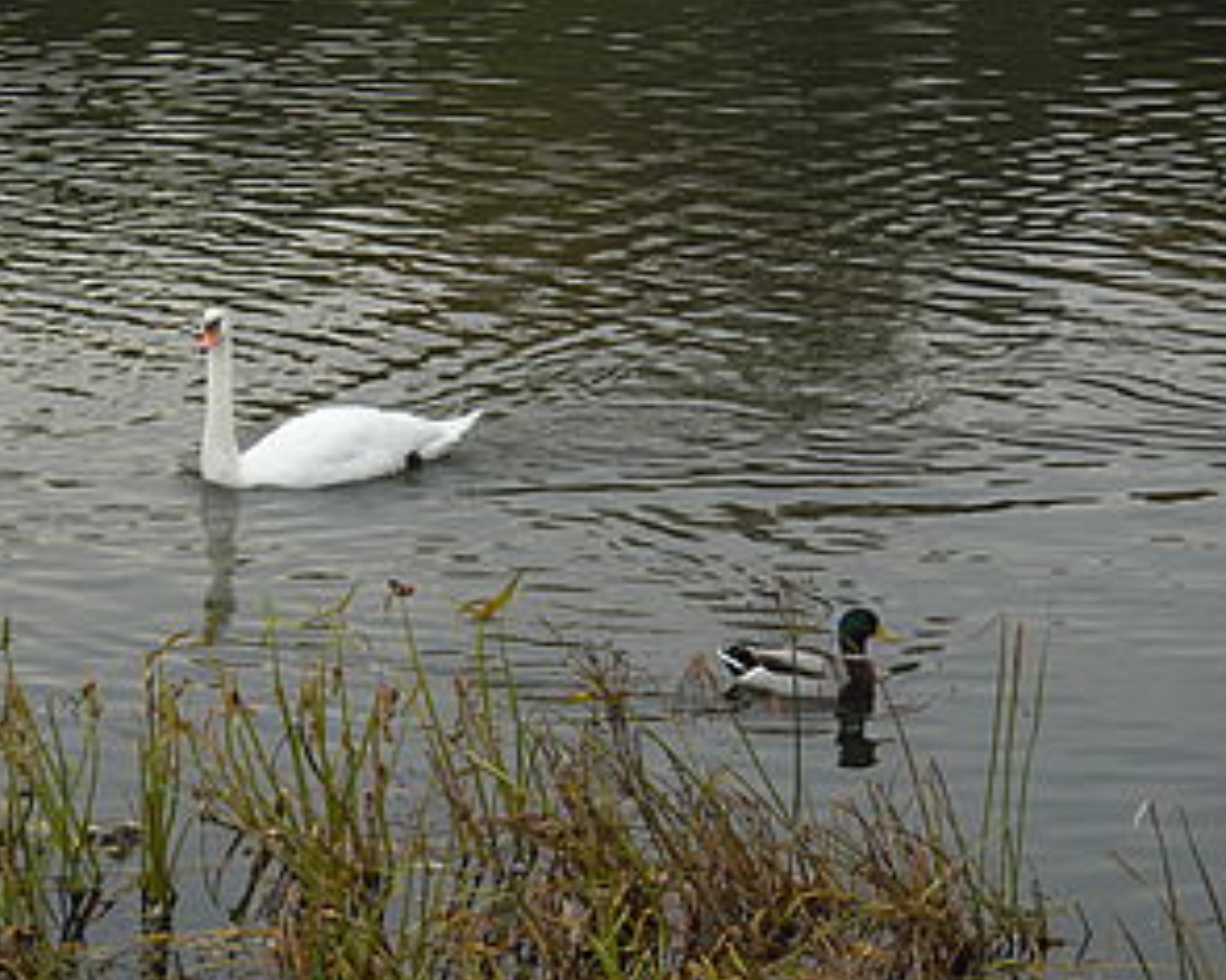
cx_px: 546
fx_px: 4643
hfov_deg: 15.0
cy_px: 498
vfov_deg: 12.0
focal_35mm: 128
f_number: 4.8
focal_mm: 19.7
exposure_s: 1/60
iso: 125
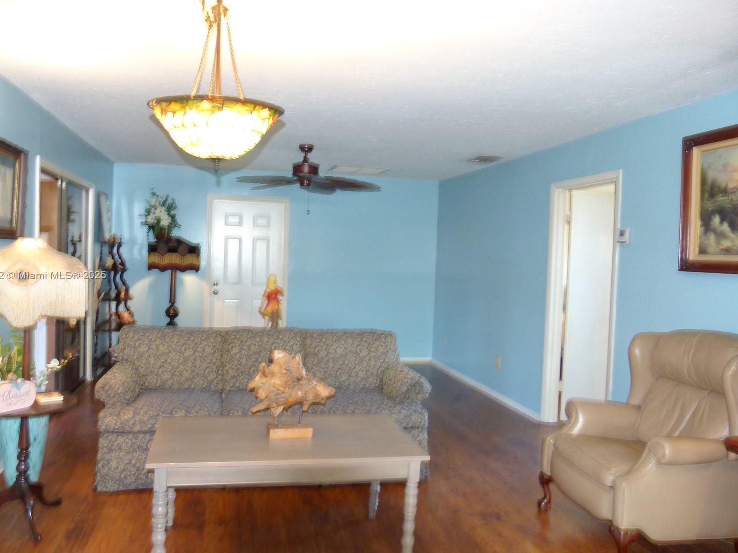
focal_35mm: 27
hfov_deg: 65.3
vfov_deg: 51.4
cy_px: 276
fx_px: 576
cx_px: 345
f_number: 2.8
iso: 125
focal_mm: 4.5
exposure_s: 1/4
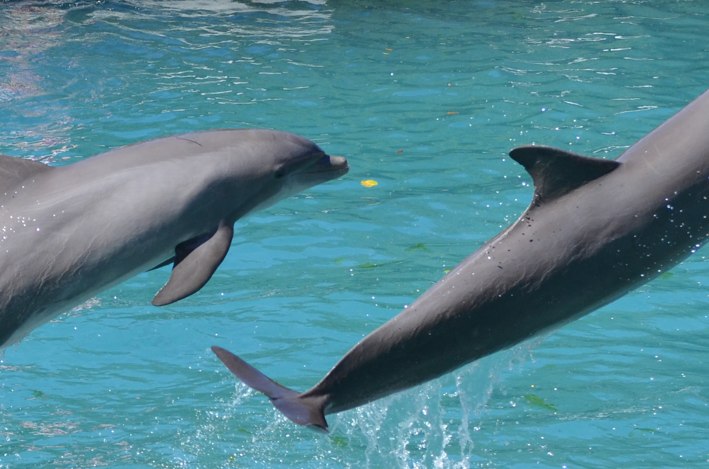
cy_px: 228
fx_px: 5777
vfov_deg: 4.7
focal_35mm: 294
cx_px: 241
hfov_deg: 7.0
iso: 400
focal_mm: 62
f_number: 5.6
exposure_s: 1/1600
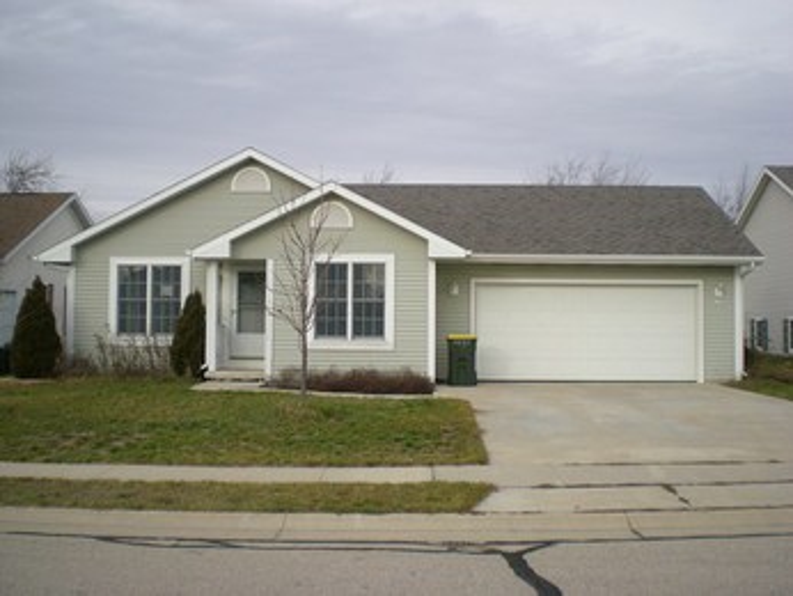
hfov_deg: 48.9
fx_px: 871
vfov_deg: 37.8
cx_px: 396
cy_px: 298
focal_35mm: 38
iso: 77
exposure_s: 1/309
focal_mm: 6.3
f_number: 3.1
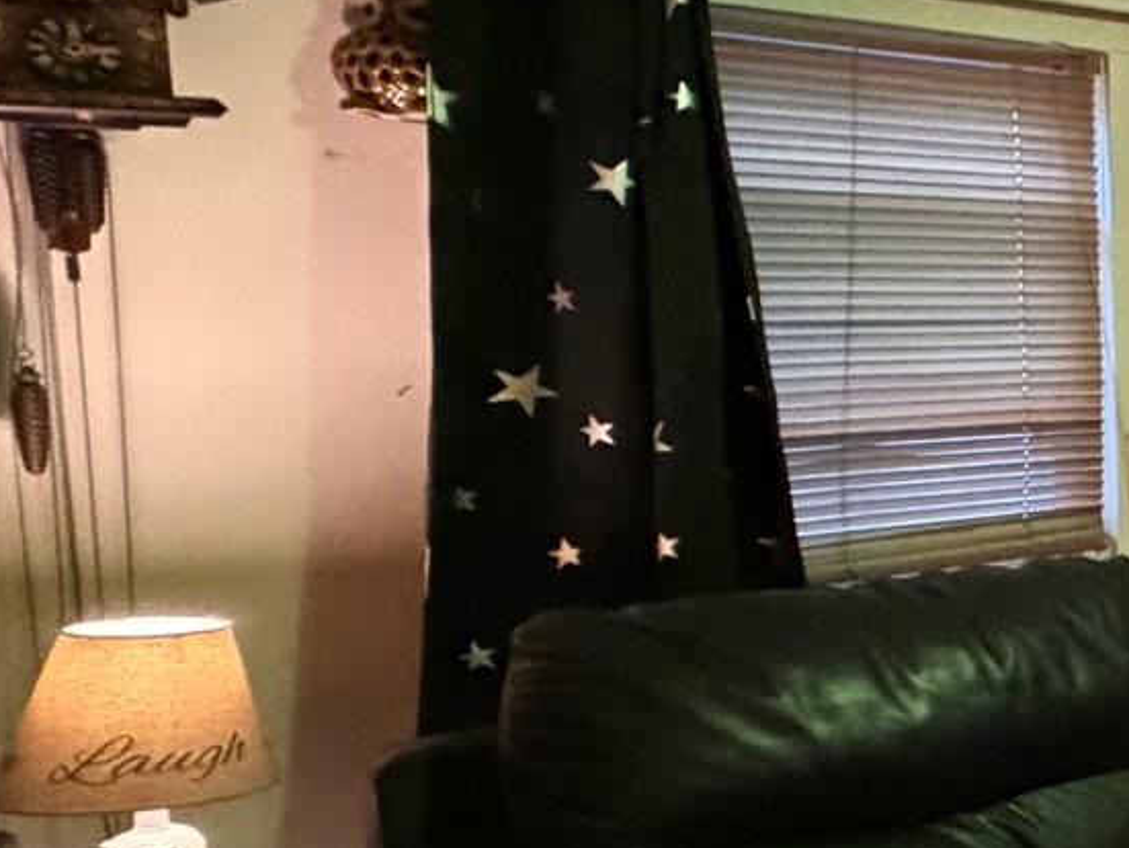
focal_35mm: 52
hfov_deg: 22.2
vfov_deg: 28.1
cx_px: 2022
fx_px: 1697
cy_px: 434
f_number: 2.2
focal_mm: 2.22
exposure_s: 1/40
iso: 1250
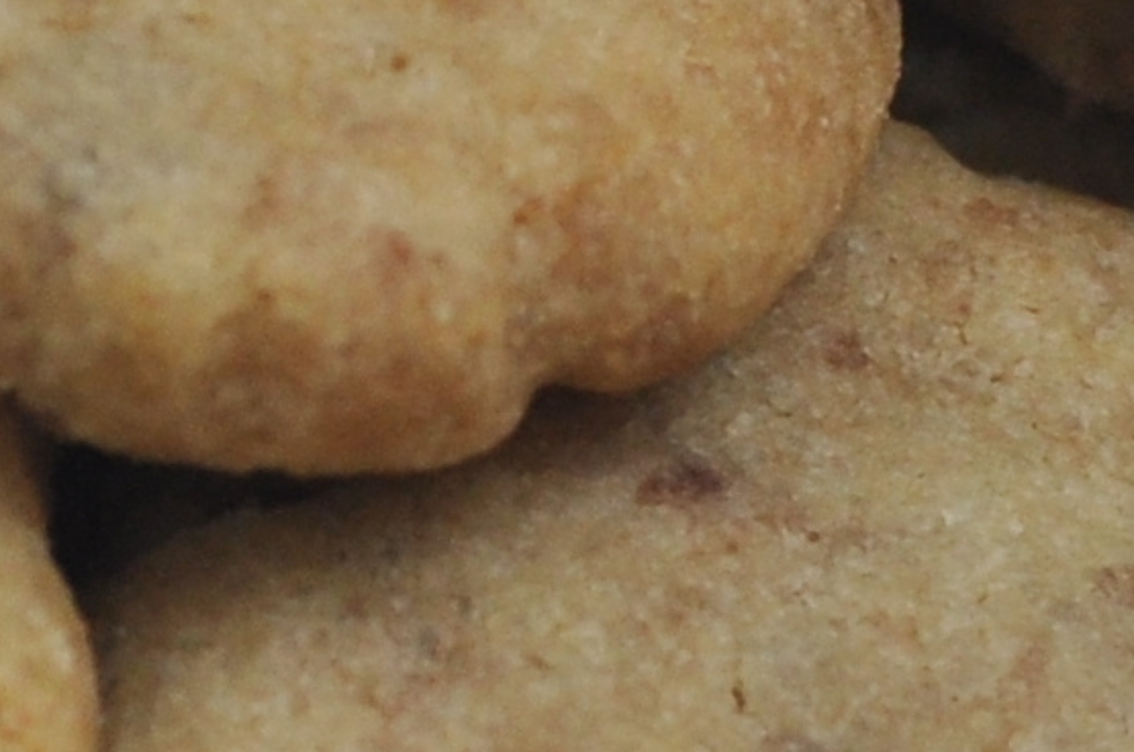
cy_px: -382
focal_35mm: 406
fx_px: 12763
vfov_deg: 3.4
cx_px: -889
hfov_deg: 5.0
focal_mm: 35
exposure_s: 1/125
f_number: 4.5
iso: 400
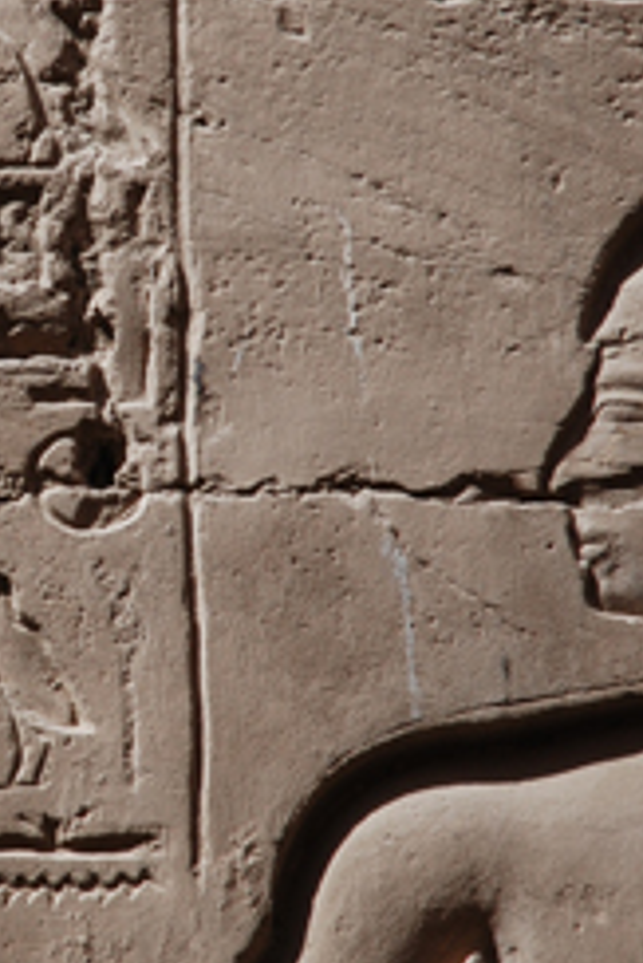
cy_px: 353
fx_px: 8614
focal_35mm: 322
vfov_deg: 6.4
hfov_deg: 4.3
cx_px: -154
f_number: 4.5
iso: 200
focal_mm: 70
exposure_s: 1/320
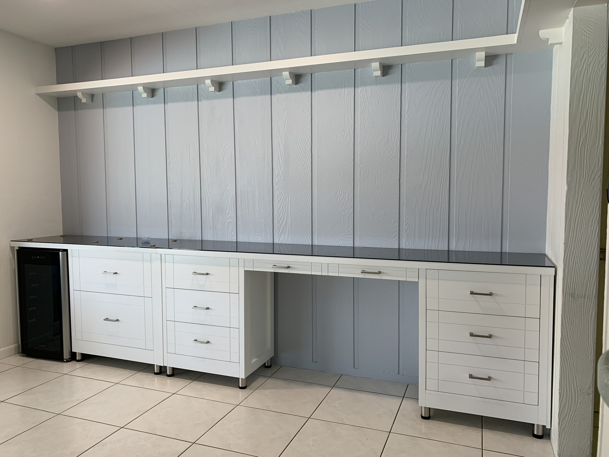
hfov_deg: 67.3
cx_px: 304
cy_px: 228
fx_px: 457
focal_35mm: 26
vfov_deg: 53.1
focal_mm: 4.25
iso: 100
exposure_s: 1/120
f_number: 1.8
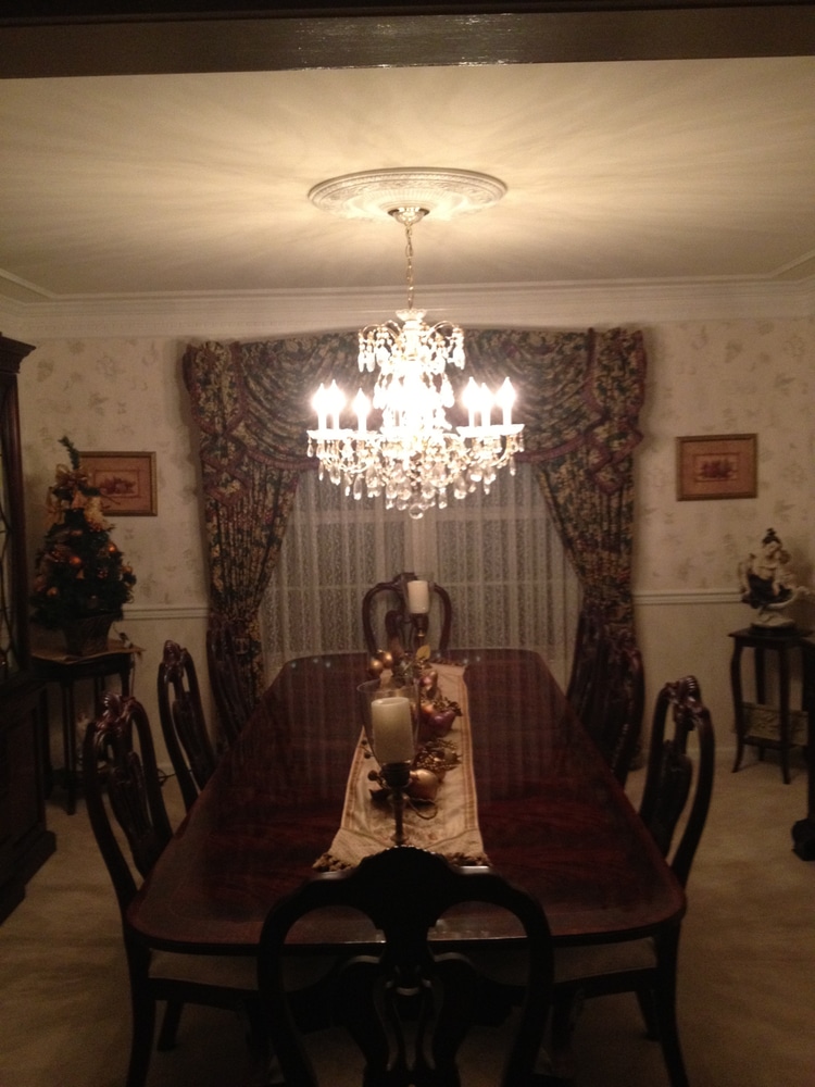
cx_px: 408
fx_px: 1099
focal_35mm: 35
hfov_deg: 40.7
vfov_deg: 52.6
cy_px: 544
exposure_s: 1/20
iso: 320
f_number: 2.4
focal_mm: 4.28
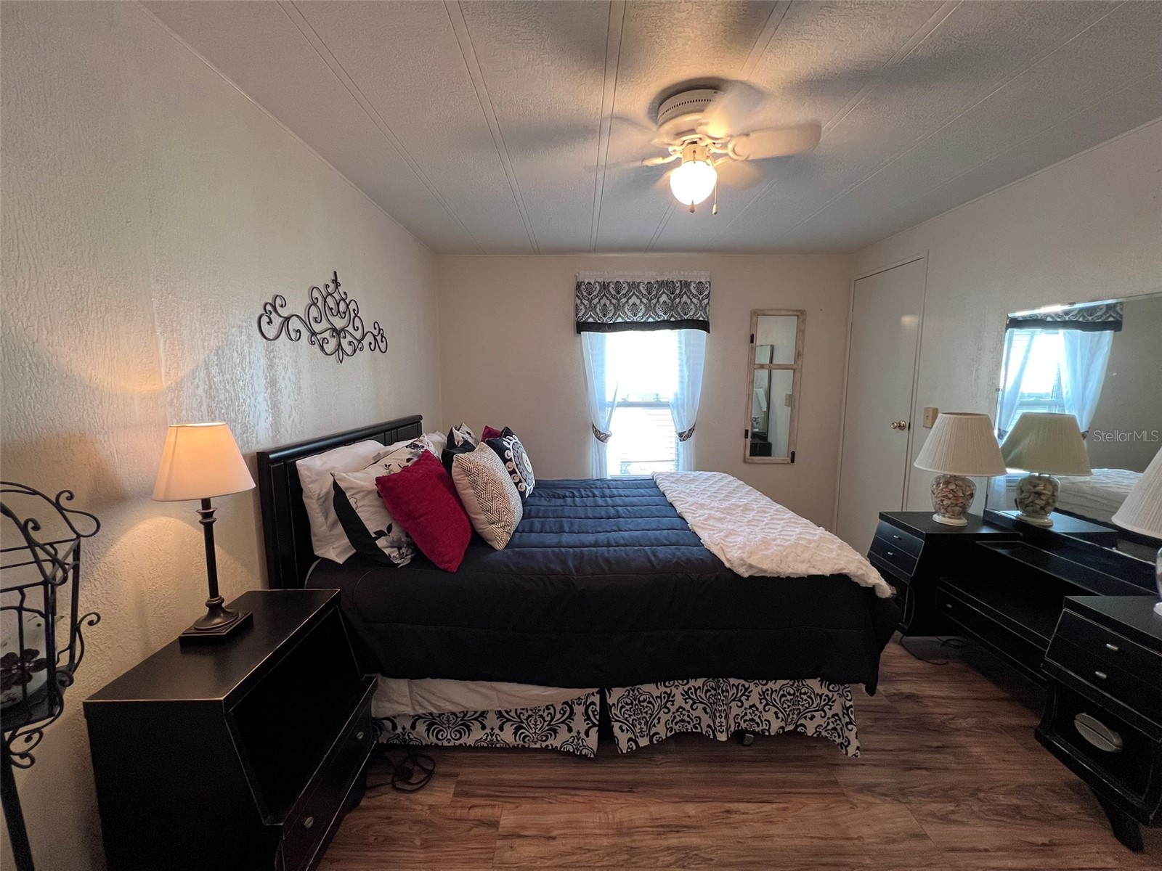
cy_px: 436
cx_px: 581
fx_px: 436
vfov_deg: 89.9
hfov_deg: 106.2
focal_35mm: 13
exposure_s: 1/60
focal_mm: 1.57
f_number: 1.8
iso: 200
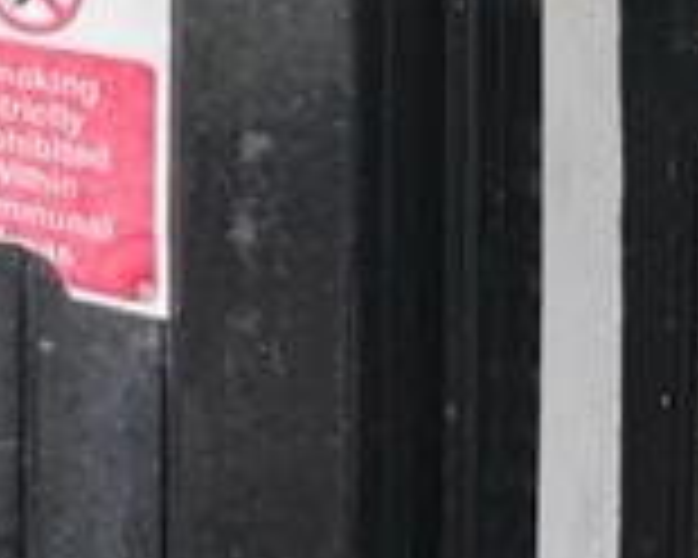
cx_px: -531
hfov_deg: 15.8
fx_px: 2169
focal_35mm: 105
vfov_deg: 13.1
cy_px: -486
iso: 40
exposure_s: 1/285
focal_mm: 5.1
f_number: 1.6
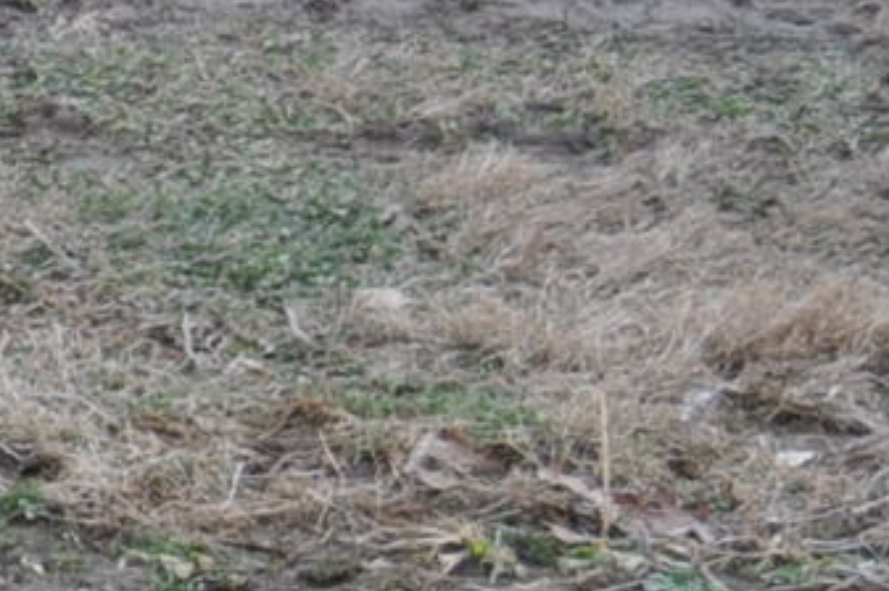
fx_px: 5649
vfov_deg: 5.9
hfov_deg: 7.7
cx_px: -1926
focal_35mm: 229
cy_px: 1111
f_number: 5.6
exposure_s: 1/125
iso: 400
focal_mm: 24
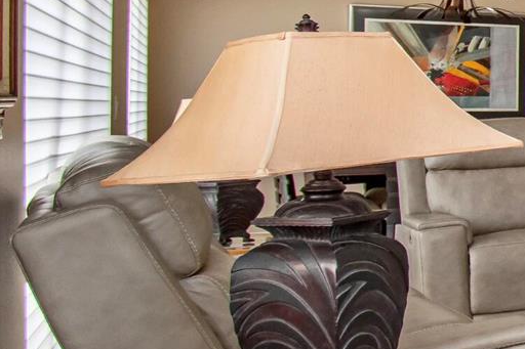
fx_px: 962
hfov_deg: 19.5
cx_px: 1016
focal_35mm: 66
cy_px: 89
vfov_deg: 20.4
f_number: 5.6
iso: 800
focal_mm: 11
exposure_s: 1/125
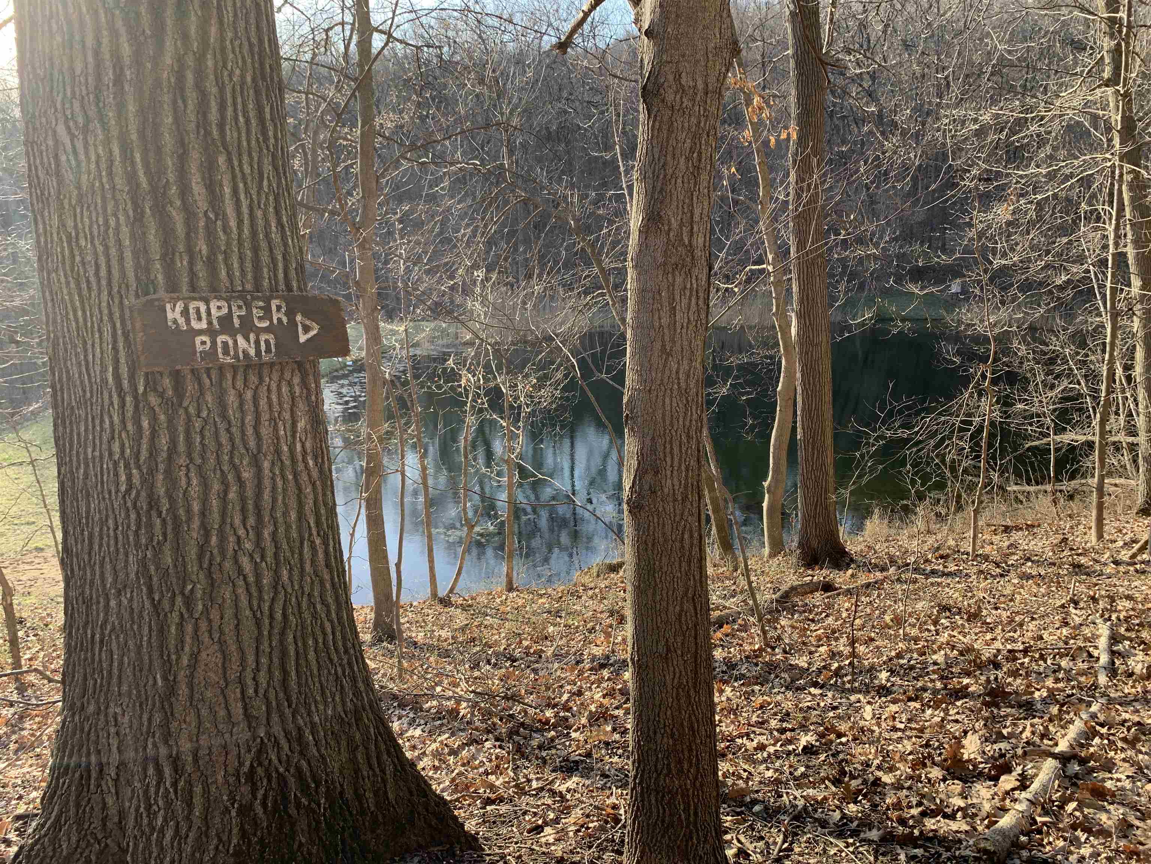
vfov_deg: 53.1
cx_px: 576
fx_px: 865
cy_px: 432
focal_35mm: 26
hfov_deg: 67.3
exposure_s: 1/246
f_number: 1.8
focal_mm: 4.25
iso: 25
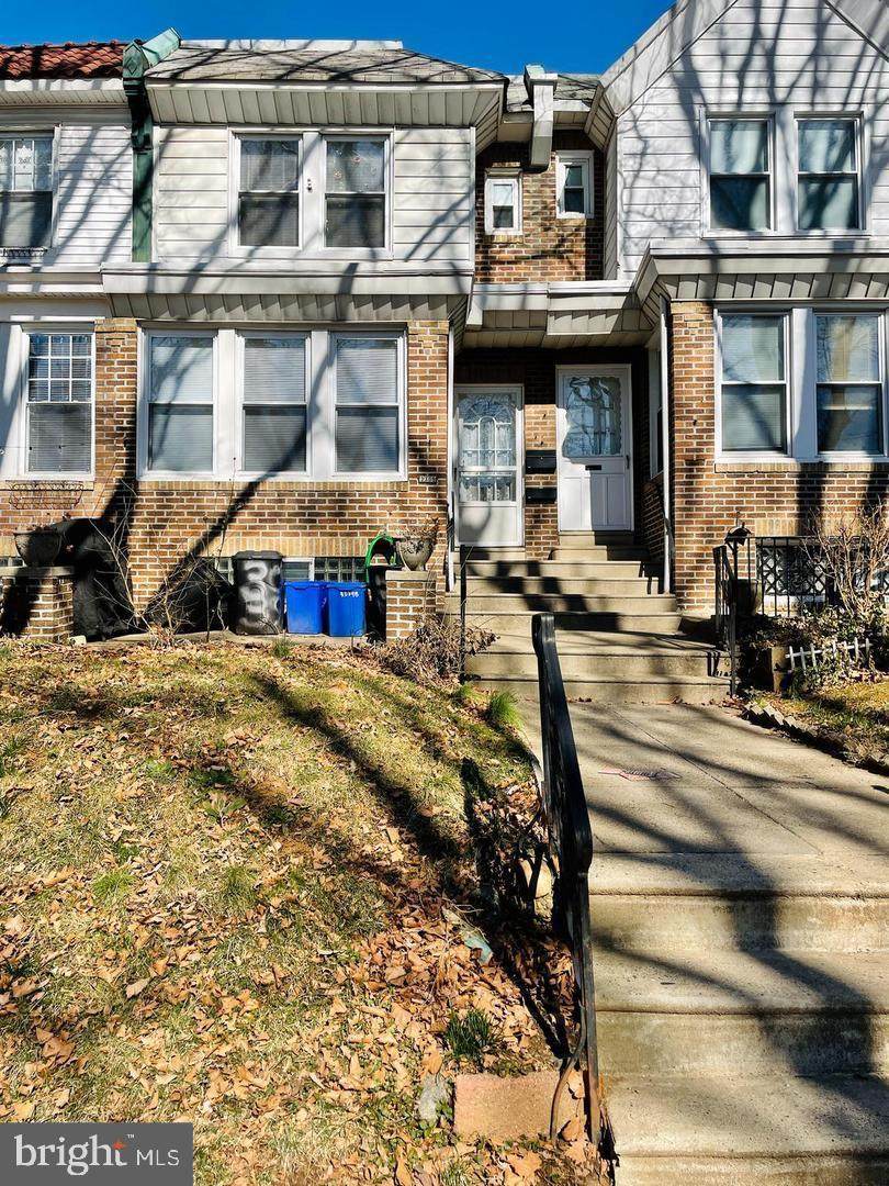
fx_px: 890
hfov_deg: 53.1
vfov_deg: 67.3
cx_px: 444
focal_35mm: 26
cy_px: 593
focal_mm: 4.2
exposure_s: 1/5051
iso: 32
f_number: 1.6
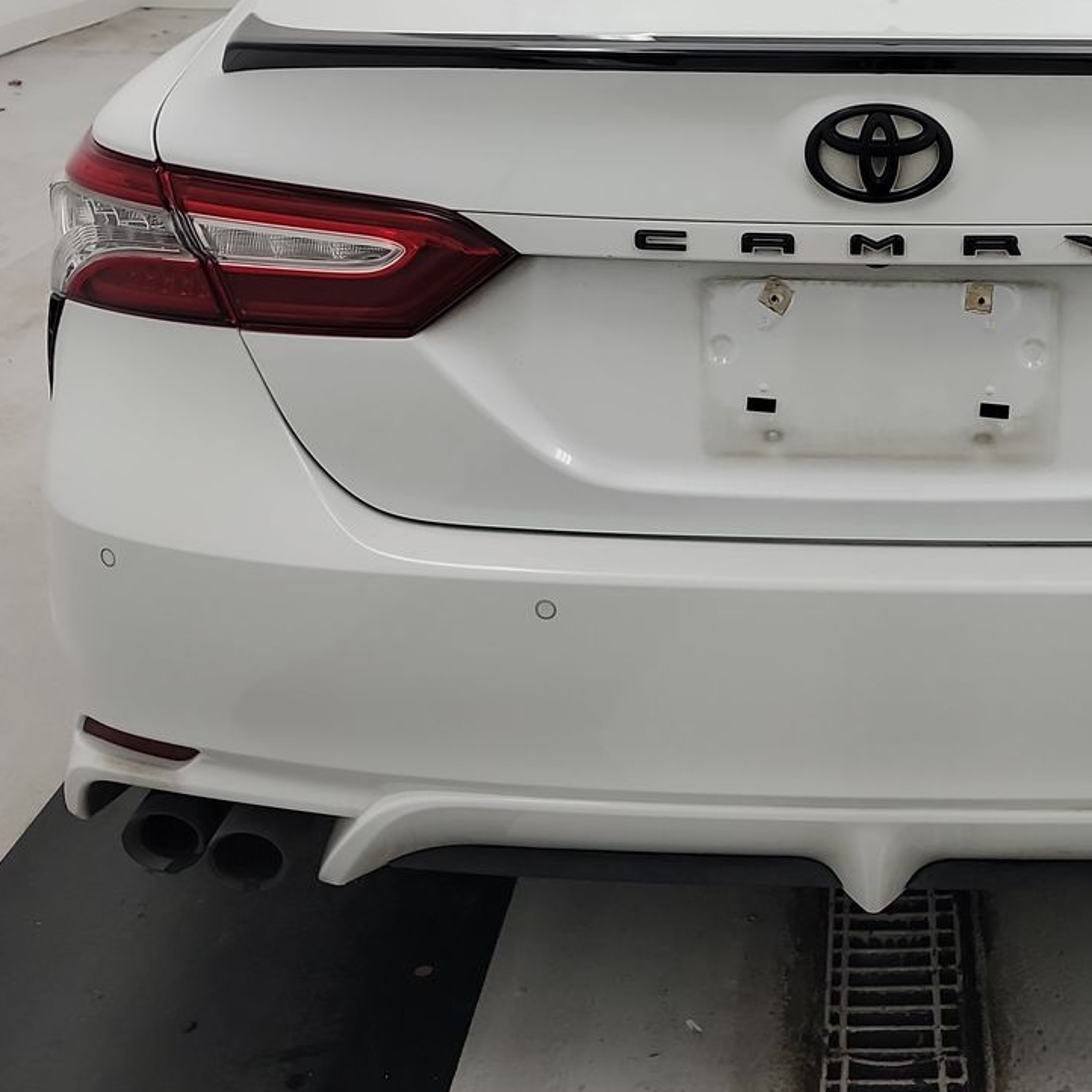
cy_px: 198
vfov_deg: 34.8
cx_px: 888
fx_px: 1677
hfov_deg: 34.8
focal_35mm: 47
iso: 125
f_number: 1.8
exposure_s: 1/59
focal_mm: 6.7
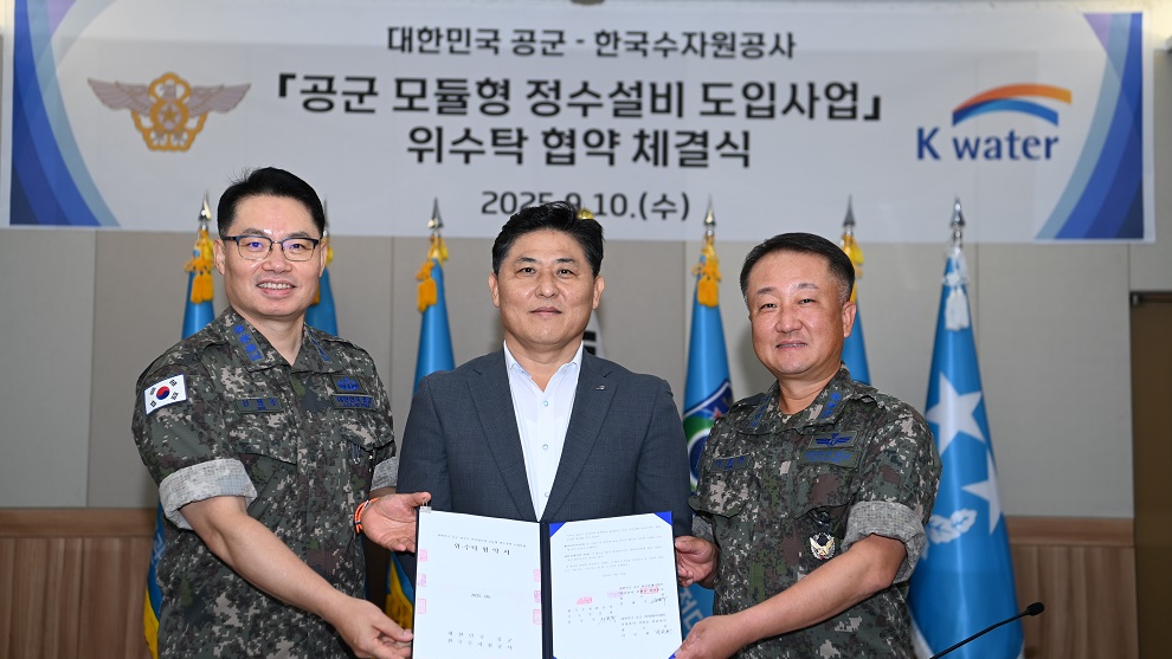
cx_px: 585
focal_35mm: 55
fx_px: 1709
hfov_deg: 37.8
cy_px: 367
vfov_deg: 21.8
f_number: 3.5
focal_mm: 52
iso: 400
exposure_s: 1/125
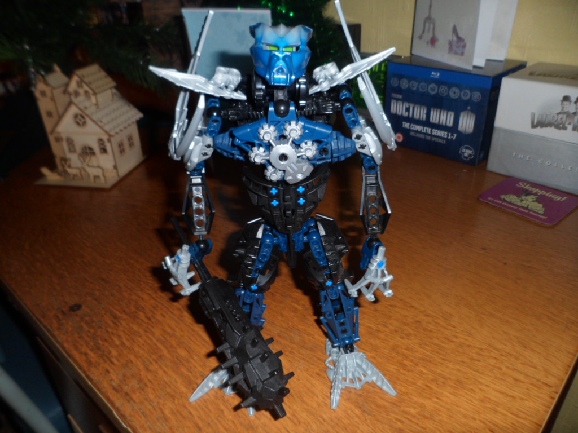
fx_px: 434
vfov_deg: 53.1
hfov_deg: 67.3
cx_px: 289
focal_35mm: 26
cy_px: 216
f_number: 9.4
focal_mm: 4.9
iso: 100
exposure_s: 1/45
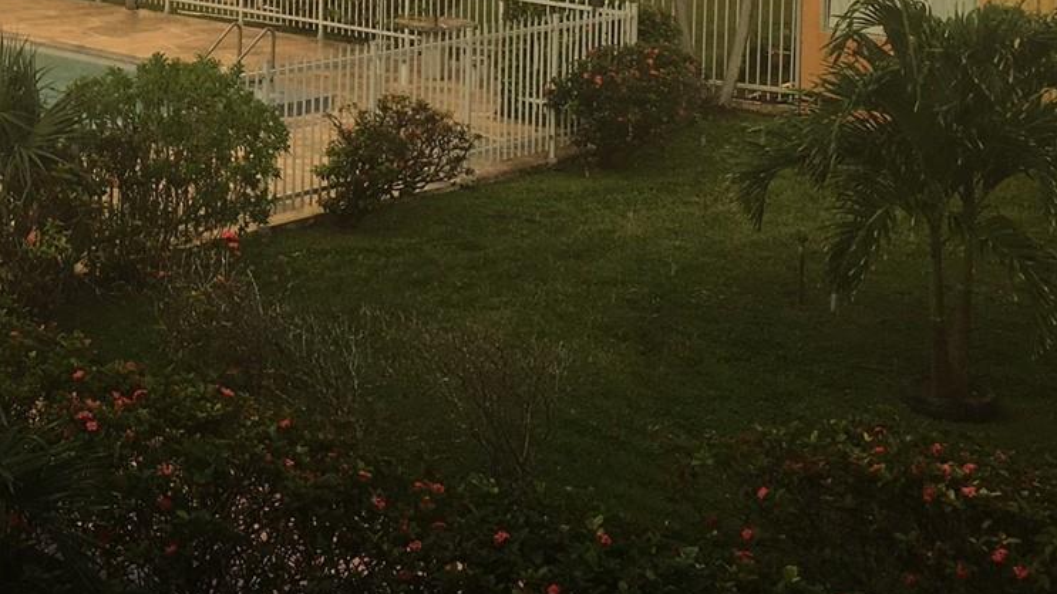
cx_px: 57
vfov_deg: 16.7
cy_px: -183
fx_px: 1906
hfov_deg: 29.4
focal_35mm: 68
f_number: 2.2
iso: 25
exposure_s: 1/793
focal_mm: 4.15
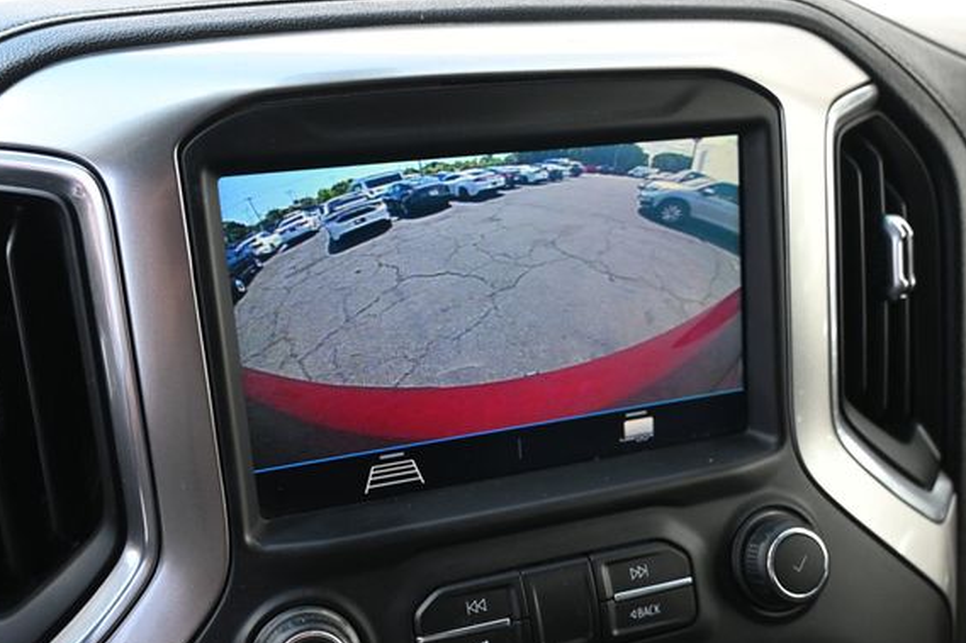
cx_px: 465
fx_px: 973
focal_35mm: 36
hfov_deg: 52.8
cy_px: 349
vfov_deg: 36.6
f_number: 4
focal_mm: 21.5
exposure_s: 1/125
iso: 500
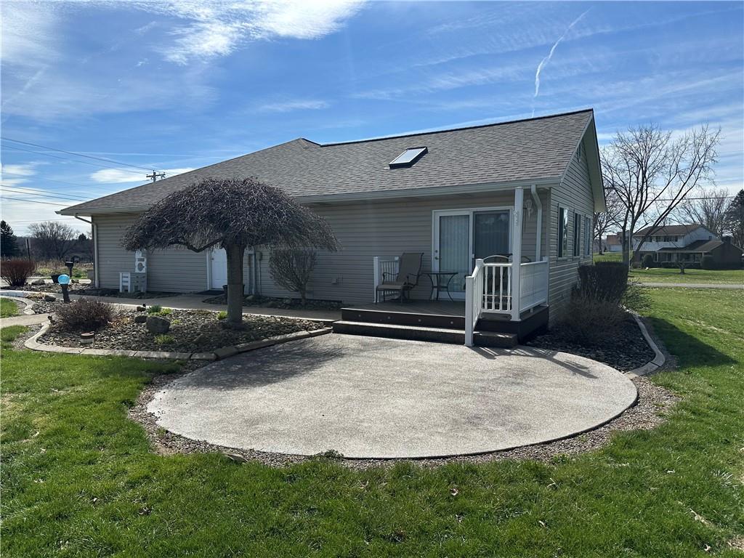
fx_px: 516
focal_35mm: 24
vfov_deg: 56.8
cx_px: 372
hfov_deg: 71.6
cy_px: 279
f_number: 1.78
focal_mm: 6.86
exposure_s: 1/5848
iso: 80
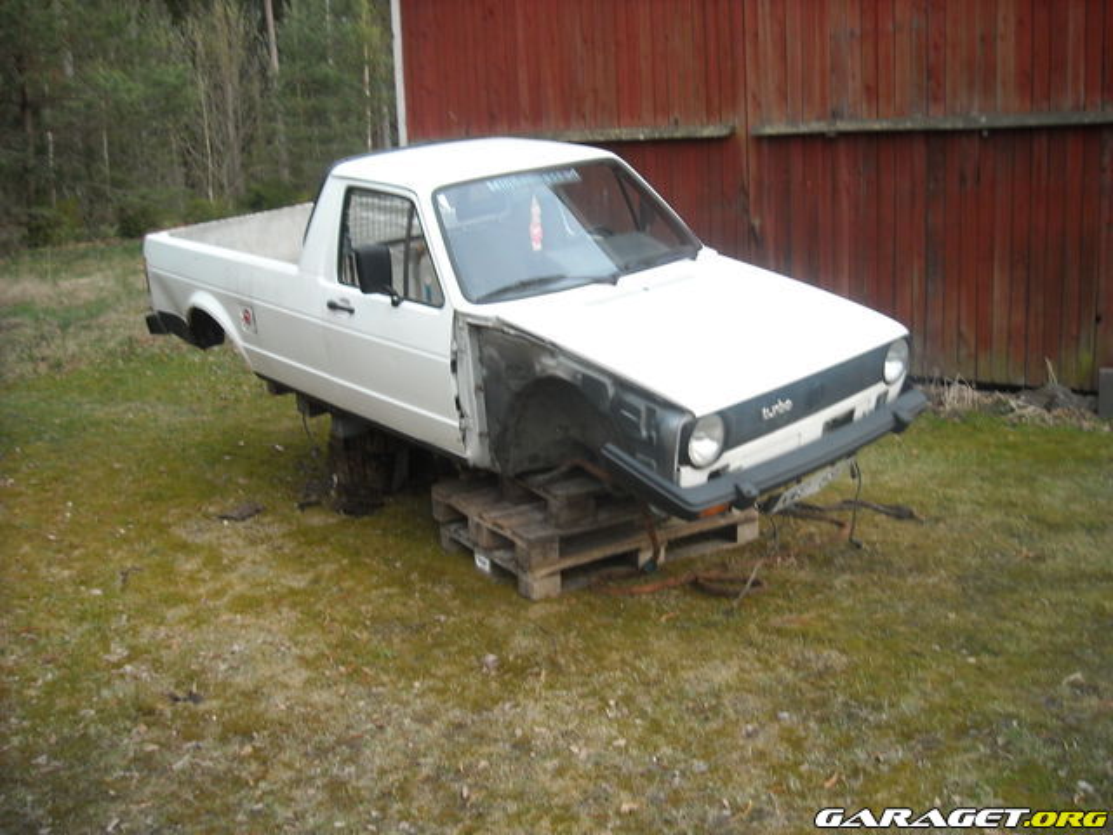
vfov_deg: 40.7
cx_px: 556
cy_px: 418
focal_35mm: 35
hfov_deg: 52.6
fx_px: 1125
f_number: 2.8
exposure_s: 1/60
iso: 141
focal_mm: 5.7
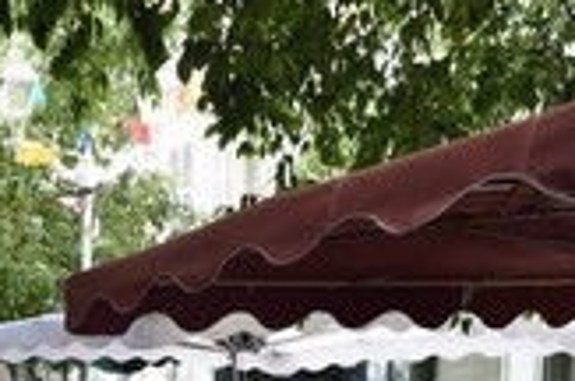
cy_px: 483
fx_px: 988
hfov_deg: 28.8
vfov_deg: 20.1
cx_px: -86
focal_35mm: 62
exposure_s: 1/100
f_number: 7.1
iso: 200
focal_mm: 24
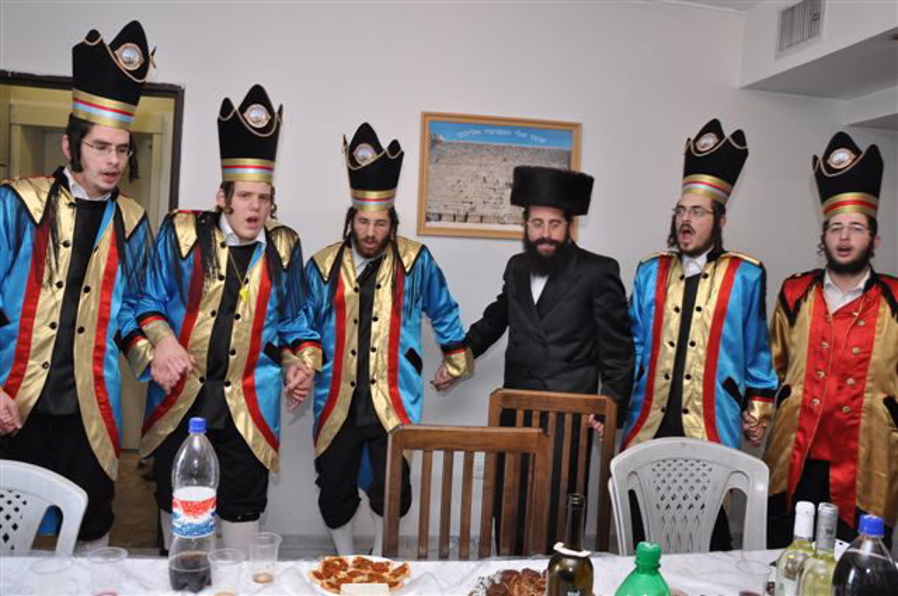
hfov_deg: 67.4
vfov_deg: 47.8
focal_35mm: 27
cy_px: 298
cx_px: 449
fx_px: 673
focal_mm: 18
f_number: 4.5
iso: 400
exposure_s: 1/60
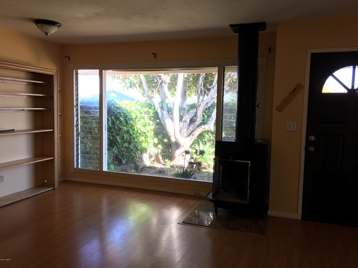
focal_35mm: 29
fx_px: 300
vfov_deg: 48.2
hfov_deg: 61.7
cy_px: 134
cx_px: 179
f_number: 2.2
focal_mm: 4.15
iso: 32
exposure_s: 1/60
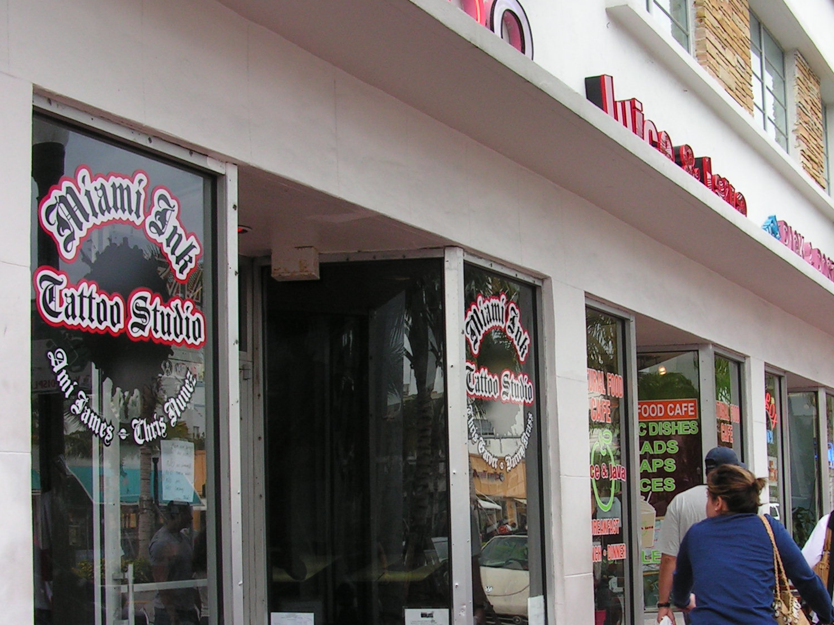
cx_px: 500
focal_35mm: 58
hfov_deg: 33.1
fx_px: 1397
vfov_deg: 25.0
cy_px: 442
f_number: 5.6
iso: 50
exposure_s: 1/60
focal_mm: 6.3
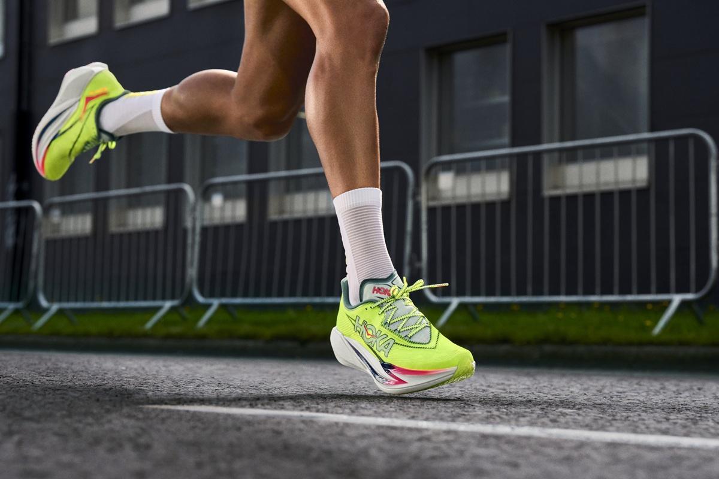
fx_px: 1518
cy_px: 240
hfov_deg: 26.7
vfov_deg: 17.9
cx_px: 360
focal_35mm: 76
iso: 1250
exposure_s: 1/3200
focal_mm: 76
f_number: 7.1
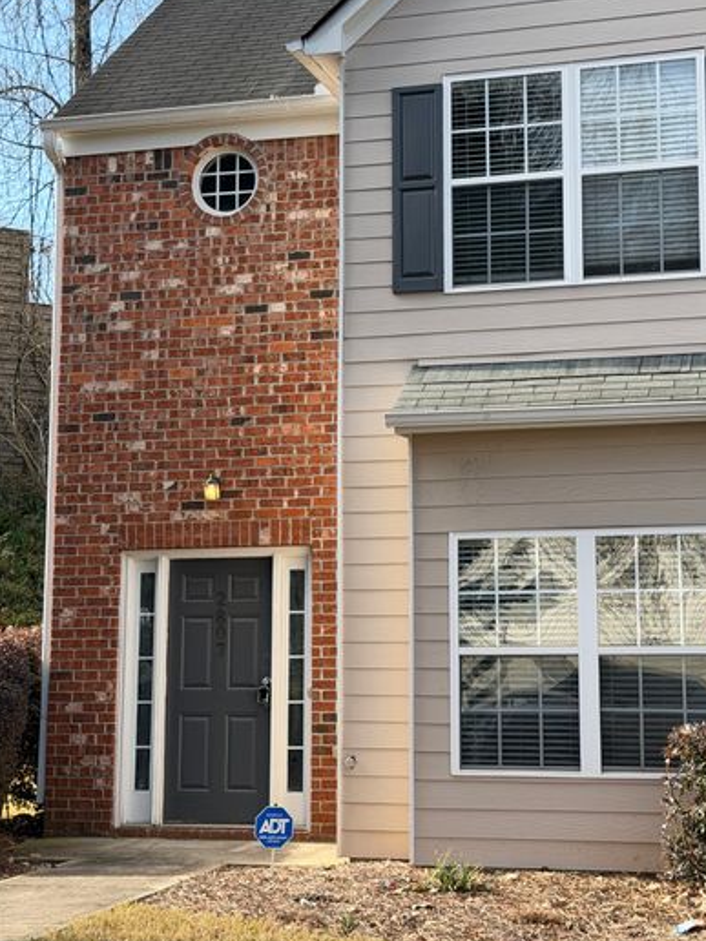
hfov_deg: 23.6
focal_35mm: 62
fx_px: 1686
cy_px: 409
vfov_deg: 31.2
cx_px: 392
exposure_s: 1/1575
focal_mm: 6.76
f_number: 1.78
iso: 80
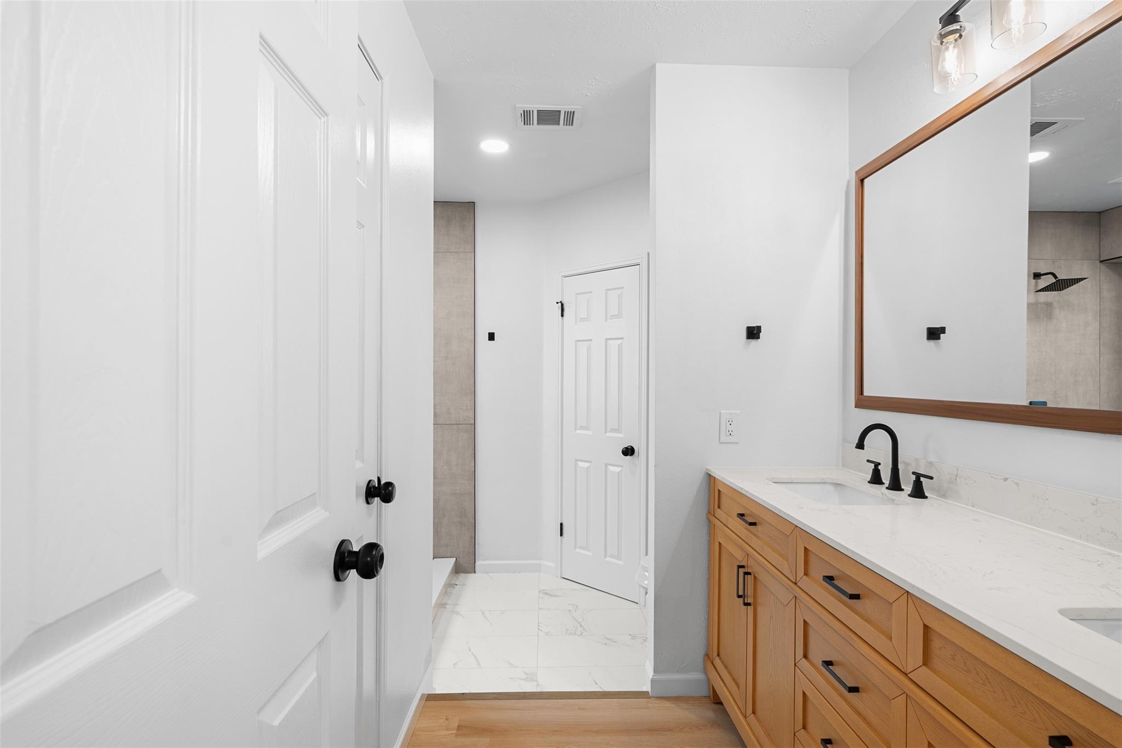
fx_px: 499
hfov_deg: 96.7
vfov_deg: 73.7
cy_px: 374
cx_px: 561
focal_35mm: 16
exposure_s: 1/2
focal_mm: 16
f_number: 8
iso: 250
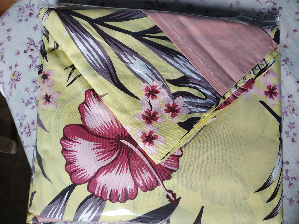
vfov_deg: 56.8
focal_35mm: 24
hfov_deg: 71.6
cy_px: 112
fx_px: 207
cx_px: 150
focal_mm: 3.94
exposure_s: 1/33
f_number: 1.9
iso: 160
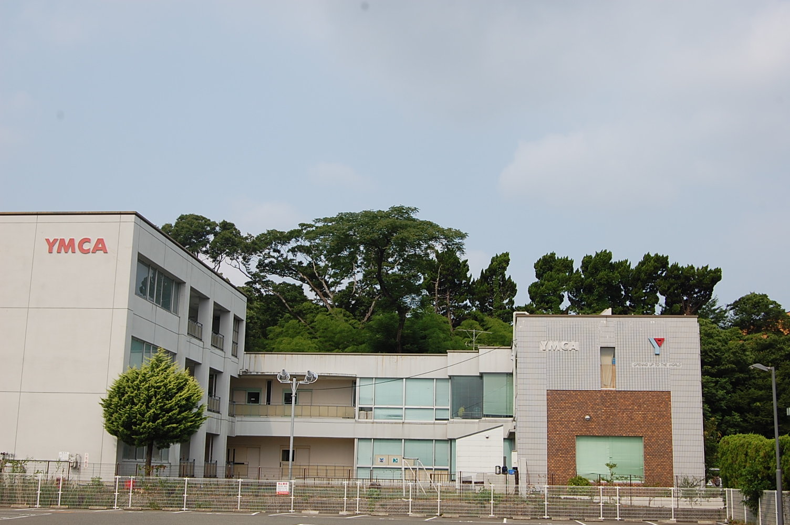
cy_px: 262
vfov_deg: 29.8
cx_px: 395
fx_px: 987
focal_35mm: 45
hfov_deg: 43.6
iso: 200
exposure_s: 1/320
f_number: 9
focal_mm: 30
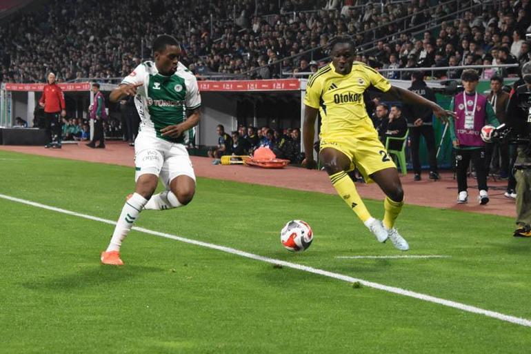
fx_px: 2168
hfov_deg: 14.0
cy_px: 177
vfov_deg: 9.3
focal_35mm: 147
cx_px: 266
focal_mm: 98
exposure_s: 1/800
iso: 5600
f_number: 5.6
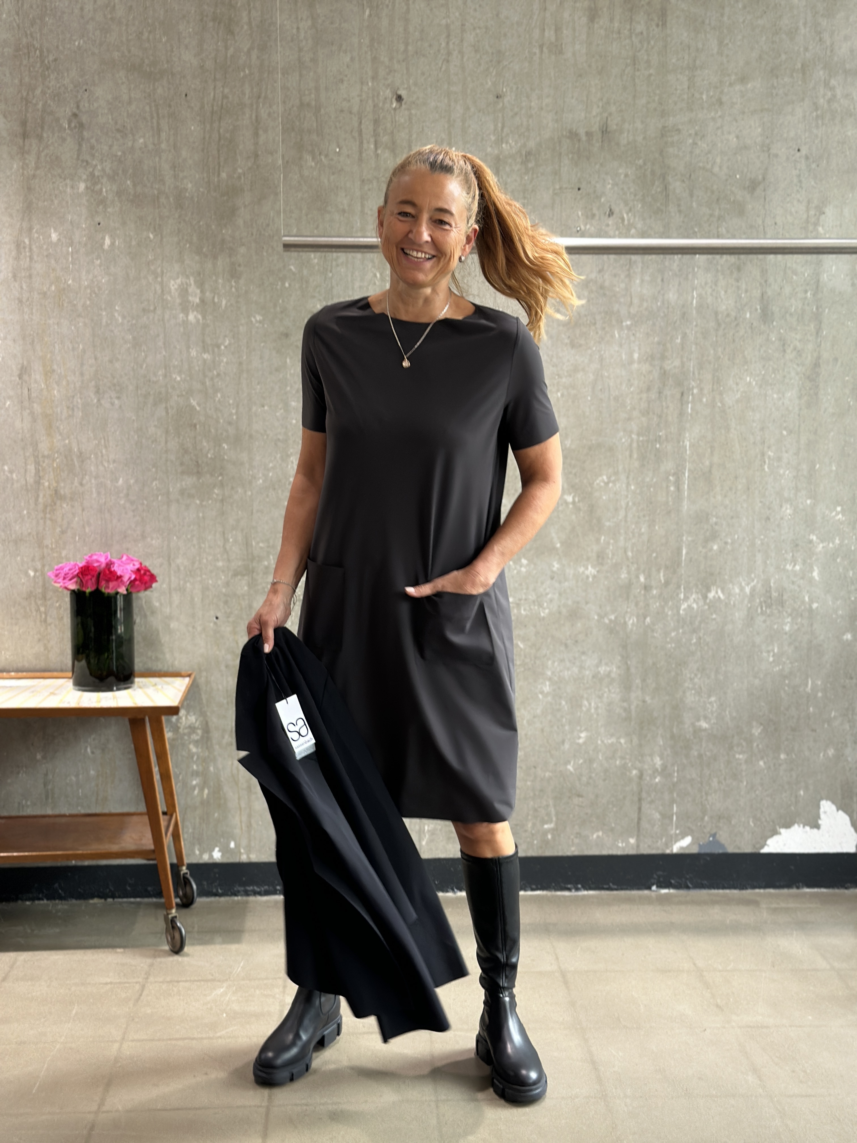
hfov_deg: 30.3
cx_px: 428
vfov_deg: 39.7
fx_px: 1584
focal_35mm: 48
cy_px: 572
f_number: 1.78
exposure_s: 1/121
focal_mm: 6.86
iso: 125
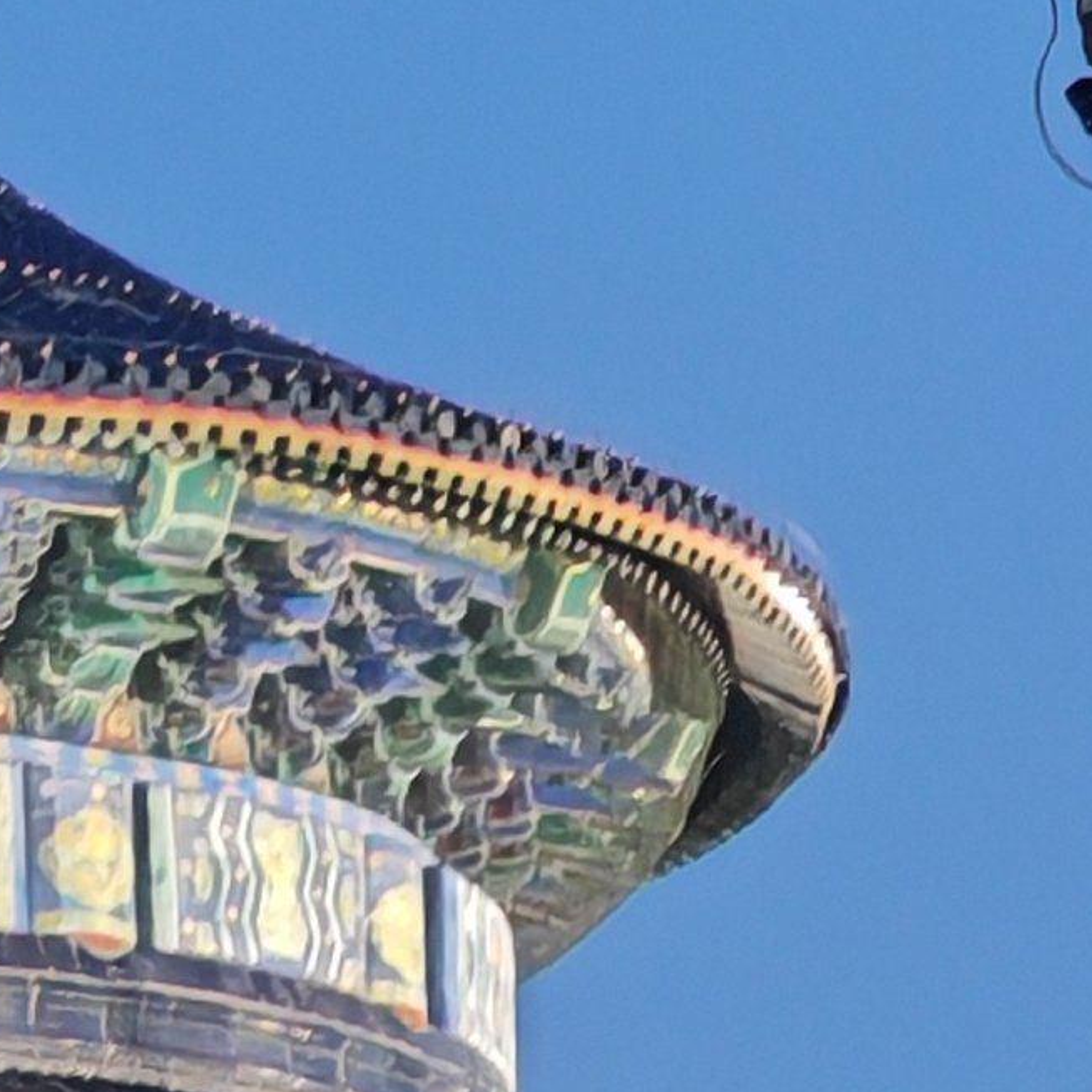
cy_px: 688
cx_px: -52
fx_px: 14919
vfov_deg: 4.2
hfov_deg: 4.2
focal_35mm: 418
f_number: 2.4
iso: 1000
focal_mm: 8.67
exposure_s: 1/33
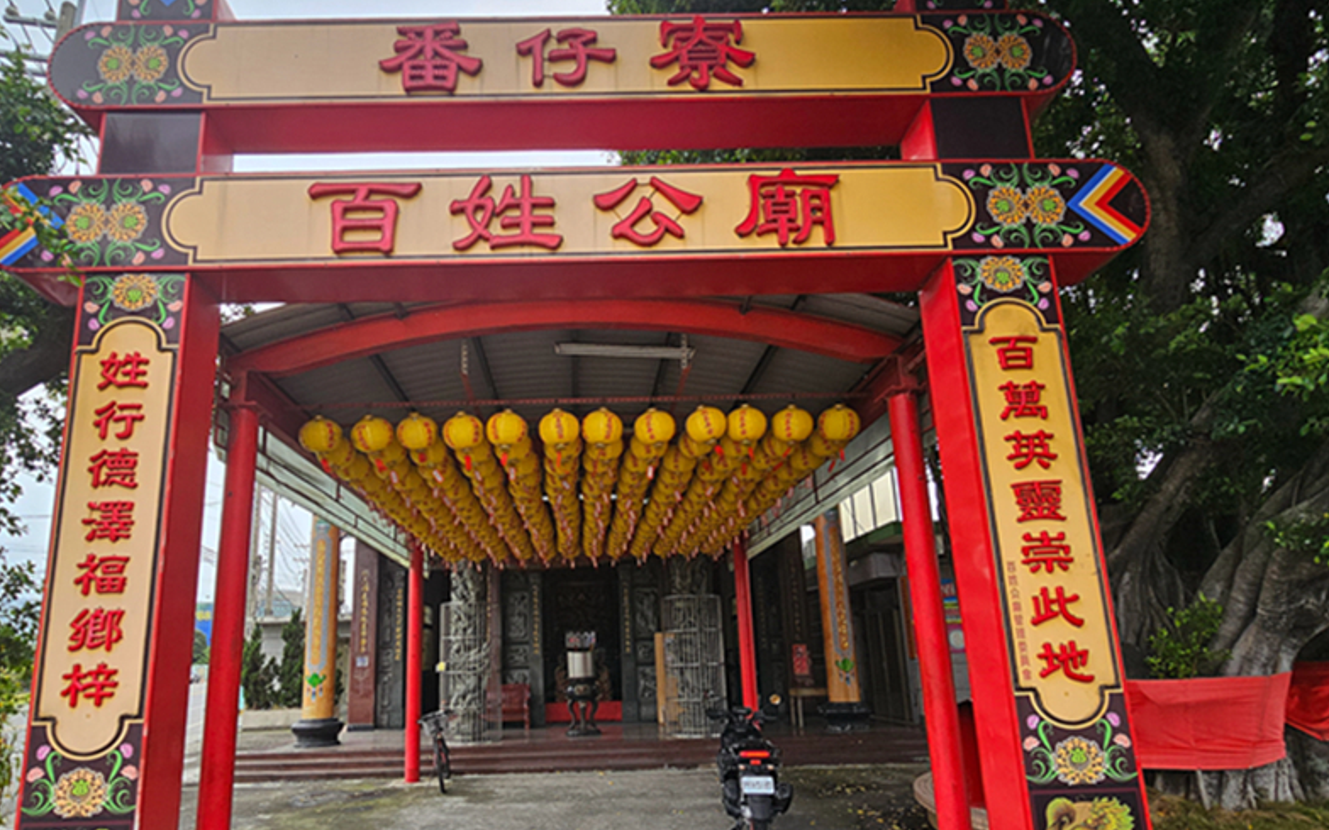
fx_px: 652
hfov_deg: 90.7
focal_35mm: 18
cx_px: 592
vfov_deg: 64.1
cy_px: 515
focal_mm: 2.2
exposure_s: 1/832
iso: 64
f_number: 2.2
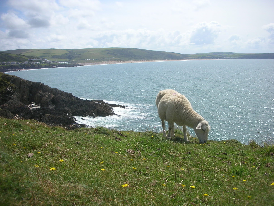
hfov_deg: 52.6
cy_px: 103
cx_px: 137
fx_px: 277
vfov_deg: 40.7
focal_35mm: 35
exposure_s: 1/117
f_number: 8.5
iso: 50
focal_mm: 5.8
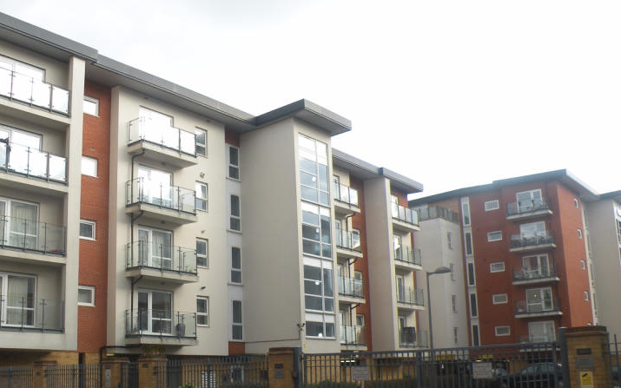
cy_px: 237
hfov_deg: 47.9
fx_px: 694
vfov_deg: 31.2
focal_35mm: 41
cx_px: 242
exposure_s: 1/96.7
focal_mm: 4.7
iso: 64
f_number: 4
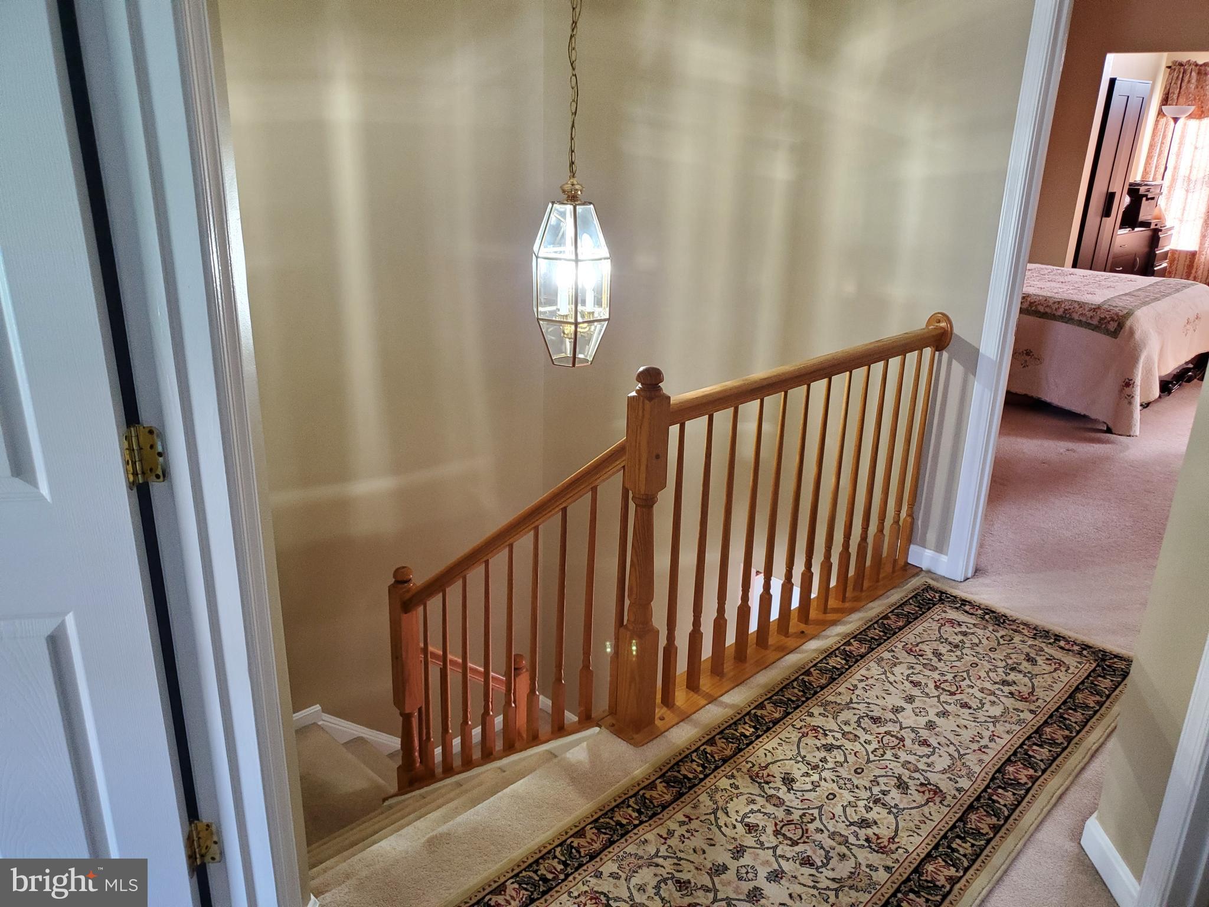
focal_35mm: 26
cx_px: 604
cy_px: 454
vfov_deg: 53.1
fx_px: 908
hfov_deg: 67.3
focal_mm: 4.3
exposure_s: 1/39
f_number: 1.5
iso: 250
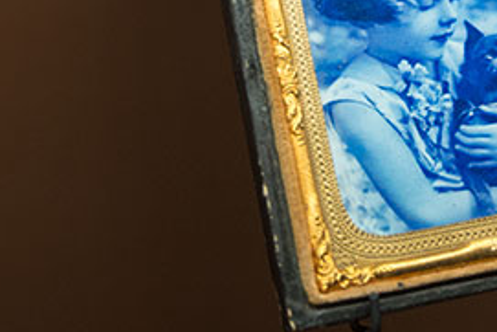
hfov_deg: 16.7
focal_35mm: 120
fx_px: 1657
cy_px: 16
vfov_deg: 11.3
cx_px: 488
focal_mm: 56
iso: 1250
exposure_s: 1/180
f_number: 3.3
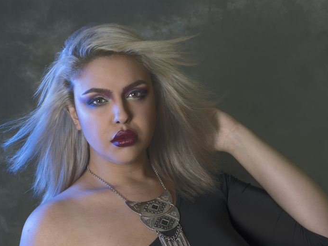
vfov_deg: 17.6
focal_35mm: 84
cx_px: 139
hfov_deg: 23.3
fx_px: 796
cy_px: 126
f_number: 6.3
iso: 250
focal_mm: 50
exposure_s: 1/125
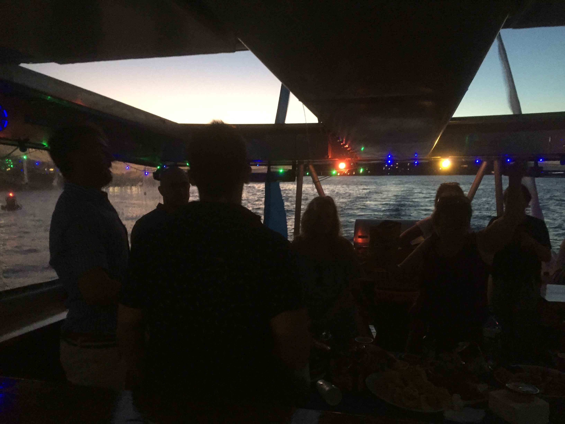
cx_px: 282
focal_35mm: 29
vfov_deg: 48.2
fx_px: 473
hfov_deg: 61.7
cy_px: 212
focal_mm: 4.15
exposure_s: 1/17
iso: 320
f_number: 2.2
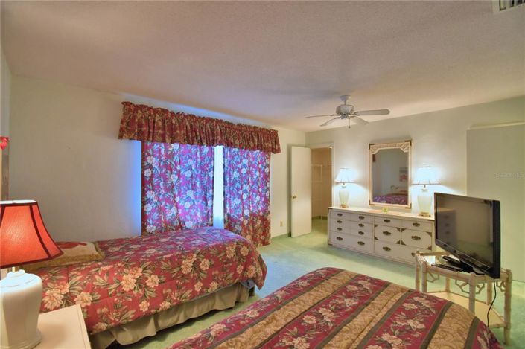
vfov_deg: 77.2
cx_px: 262
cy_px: 174
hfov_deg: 100.4
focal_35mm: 15
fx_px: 219
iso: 450
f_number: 4.5
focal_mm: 10
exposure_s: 1/30
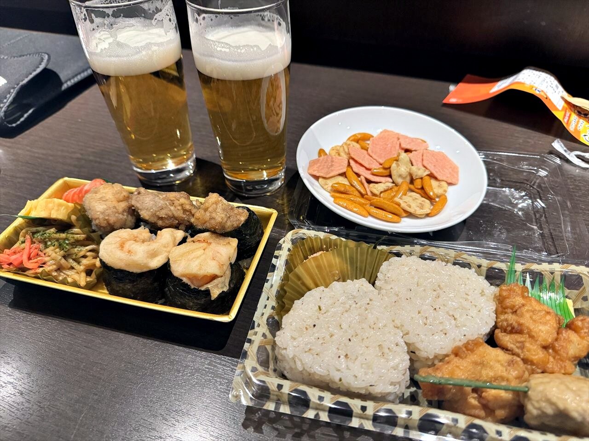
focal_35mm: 24
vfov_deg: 56.8
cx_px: 294
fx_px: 408
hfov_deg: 71.6
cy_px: 220
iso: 400
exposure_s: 1/50
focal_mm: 6.8
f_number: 1.8
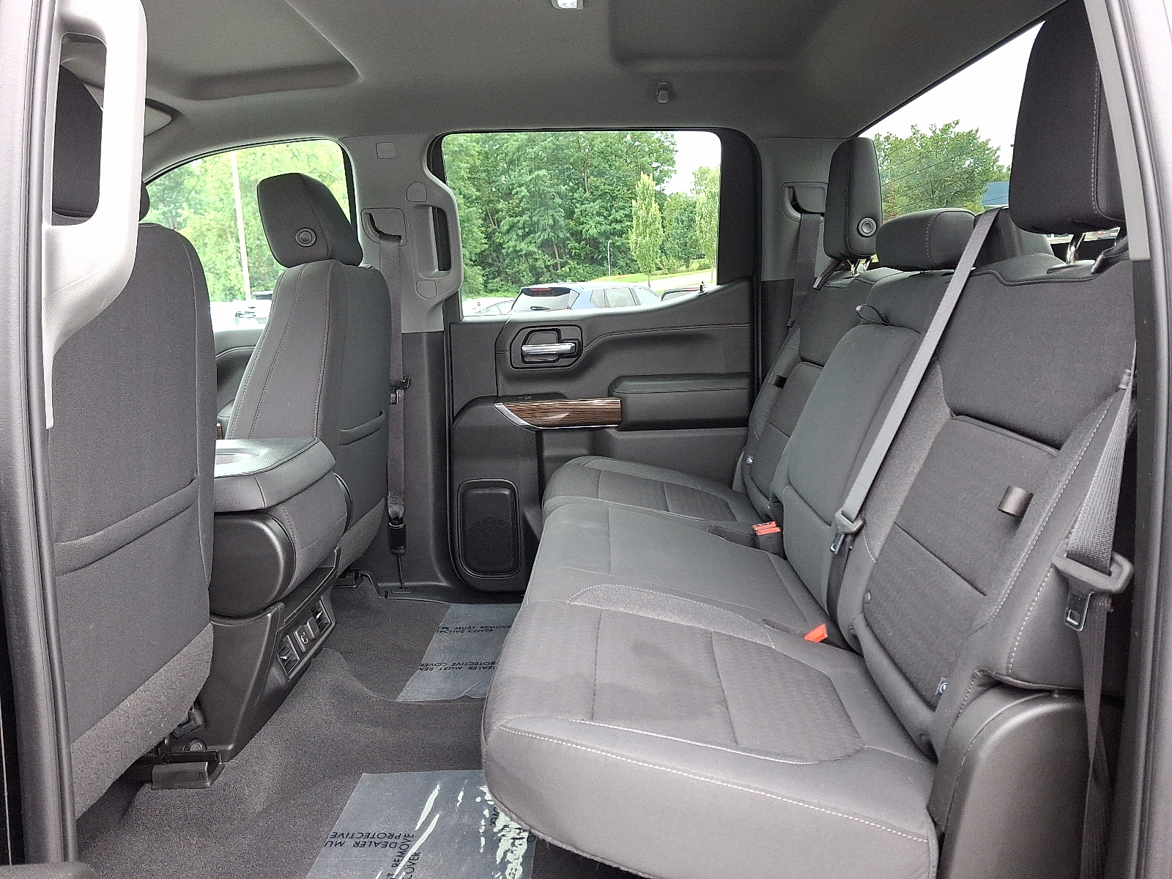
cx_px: 586
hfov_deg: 69.4
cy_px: 440
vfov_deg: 54.9
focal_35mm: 25
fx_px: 846
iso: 165
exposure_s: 1/60.2
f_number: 1.8
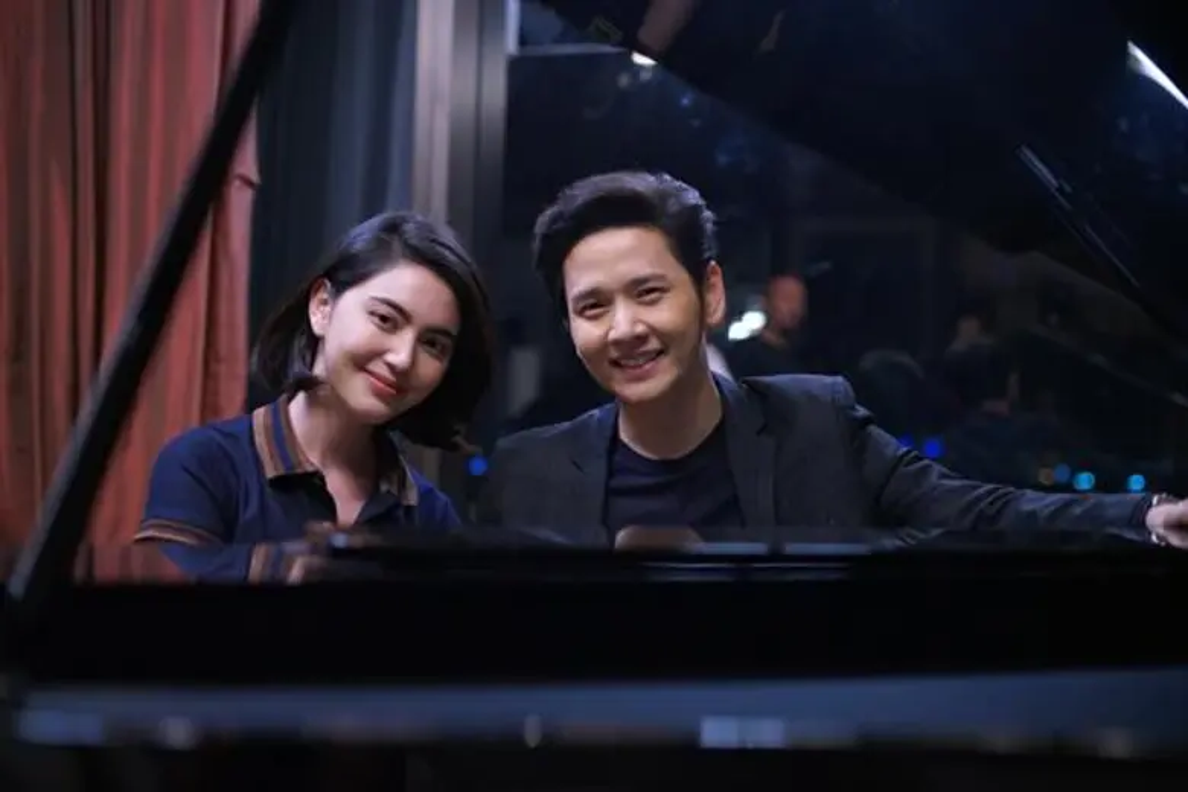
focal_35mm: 50
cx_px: 594
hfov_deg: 39.6
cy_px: 396
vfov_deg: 27.0
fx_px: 1650
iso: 5000
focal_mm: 50
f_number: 2.2
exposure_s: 1/100
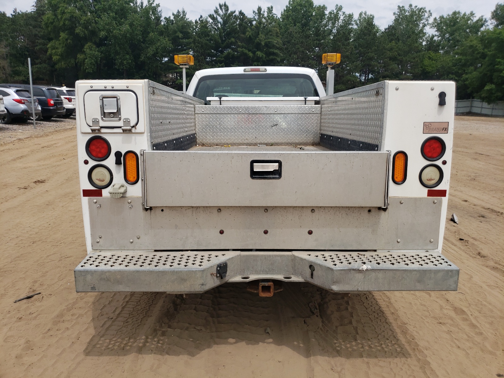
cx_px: 252
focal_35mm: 26
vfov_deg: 53.1
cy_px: 189
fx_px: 379
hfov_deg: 67.3
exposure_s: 1/3333
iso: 50
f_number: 1.5
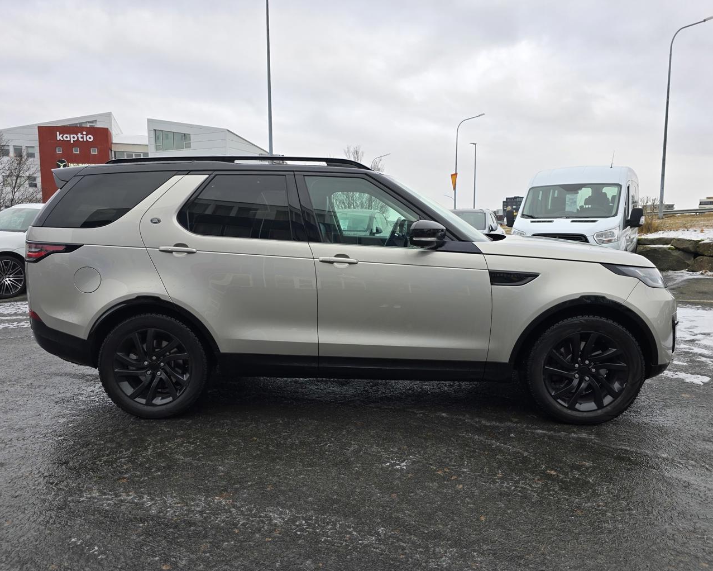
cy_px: 286
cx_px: 361
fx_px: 507
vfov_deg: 58.8
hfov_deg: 70.3
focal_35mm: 24
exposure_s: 1/180
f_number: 1.7
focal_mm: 6.3
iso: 32
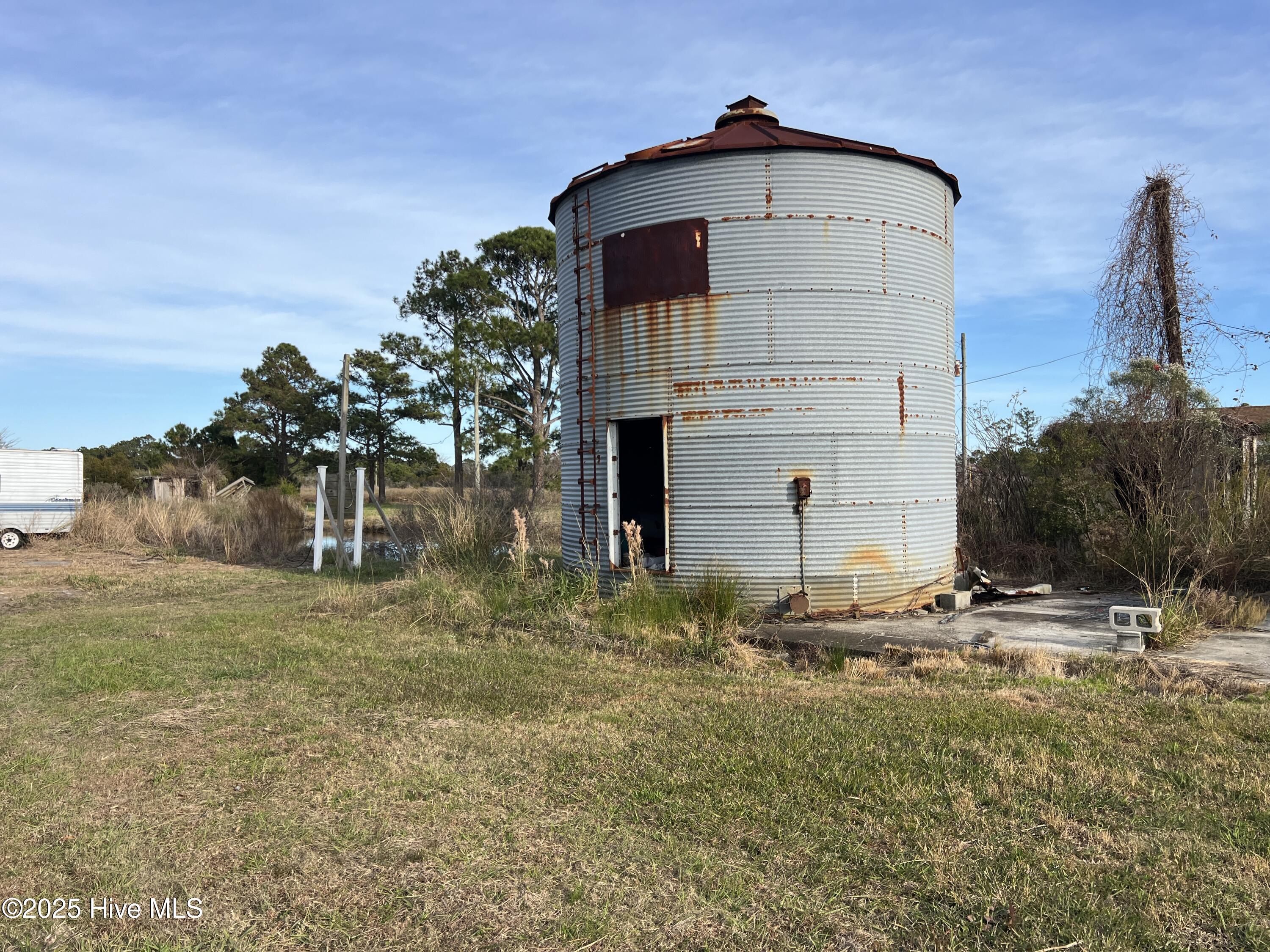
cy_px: 476
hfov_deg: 67.3
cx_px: 635
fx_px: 954
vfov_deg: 53.1
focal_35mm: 26
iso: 50
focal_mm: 5.7
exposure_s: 1/3077
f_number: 1.5
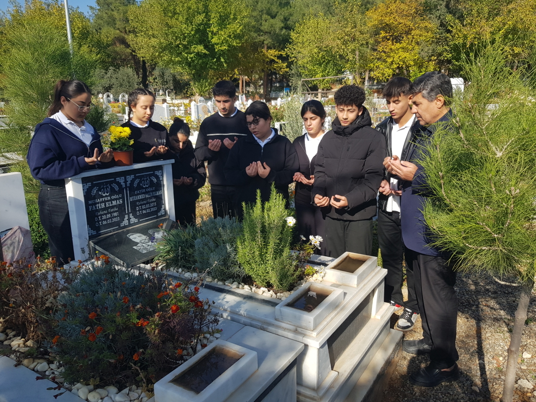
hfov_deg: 67.3
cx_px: 268
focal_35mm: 26
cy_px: 201
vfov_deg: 53.1
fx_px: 403
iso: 40
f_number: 1.7
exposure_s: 1/1712
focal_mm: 4.3
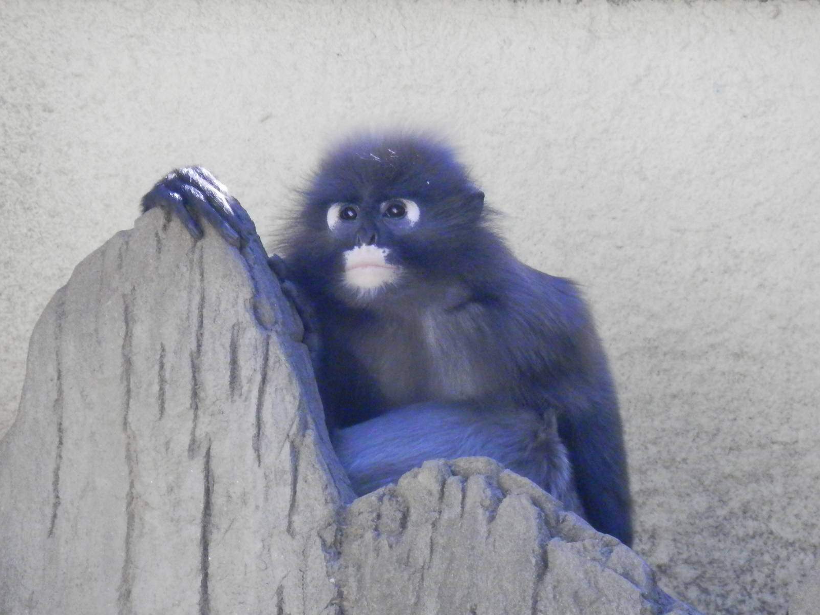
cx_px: 410
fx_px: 11869
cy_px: 308
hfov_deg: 4.0
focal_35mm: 501
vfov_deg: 3.0
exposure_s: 1/200
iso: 800
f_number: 6.9
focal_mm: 90
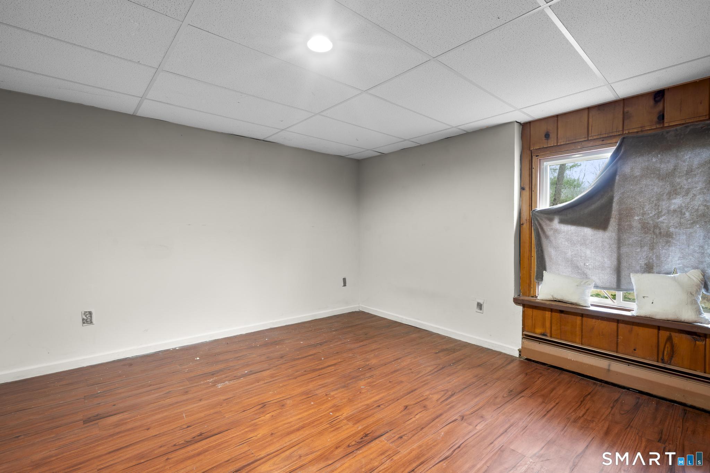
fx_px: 316
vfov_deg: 73.7
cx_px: 355
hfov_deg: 96.7
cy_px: 236
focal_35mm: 16
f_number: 9
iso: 200
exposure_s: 10
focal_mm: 16
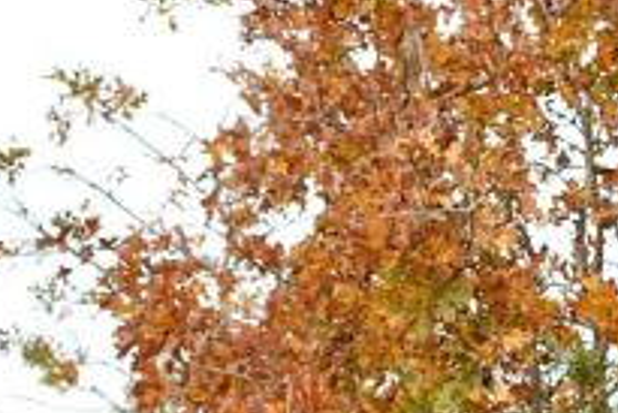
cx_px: 1638
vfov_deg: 4.9
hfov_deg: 6.8
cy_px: 422
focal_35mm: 280
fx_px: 4810
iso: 160
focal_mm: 50
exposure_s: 1/200
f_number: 5
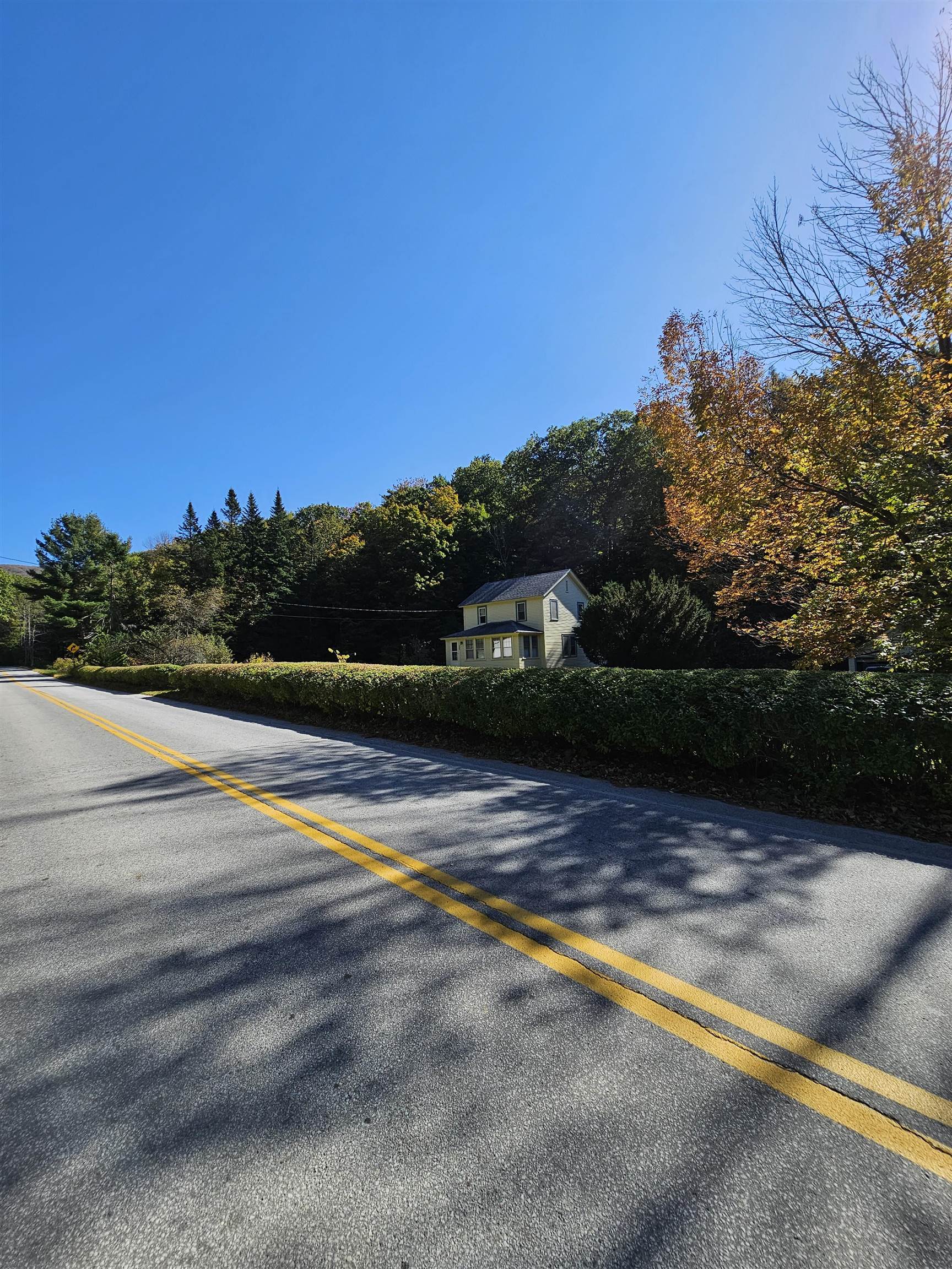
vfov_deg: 106.2
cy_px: 634
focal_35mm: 13
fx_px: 477
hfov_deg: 89.9
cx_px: 476
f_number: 2.2
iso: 50
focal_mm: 2.2
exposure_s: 1/1529
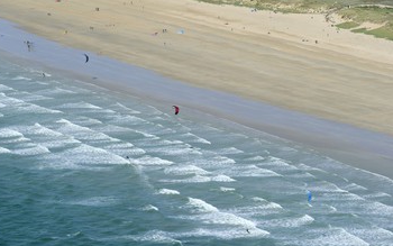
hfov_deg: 9.5
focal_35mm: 220
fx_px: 2357
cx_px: 165
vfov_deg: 6.0
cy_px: 137
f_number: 10
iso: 400
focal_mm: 180
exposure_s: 1/1000
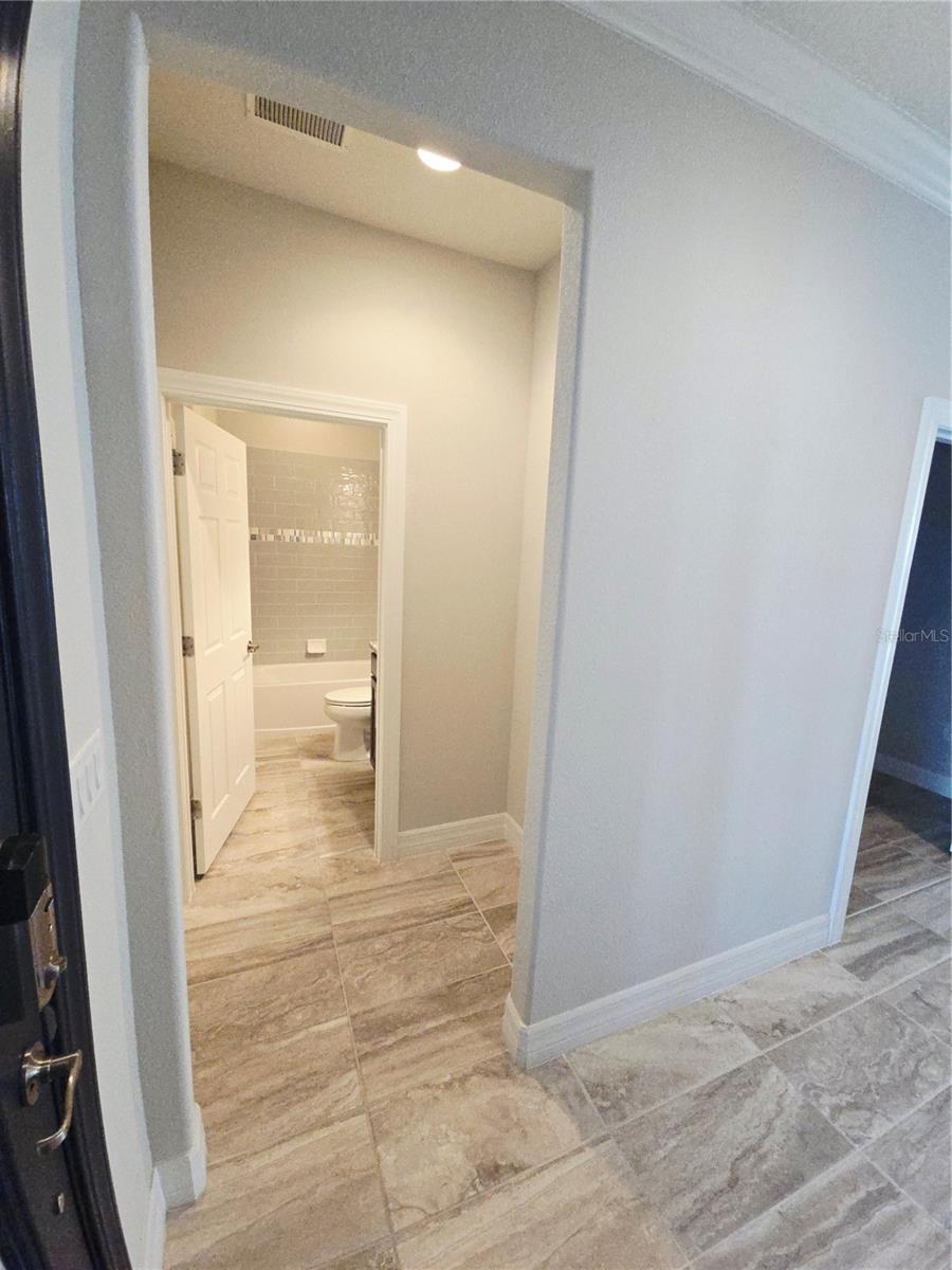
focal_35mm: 13
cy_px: 635
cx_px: 476
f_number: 2.2
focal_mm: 2.2
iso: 400
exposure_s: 1/60
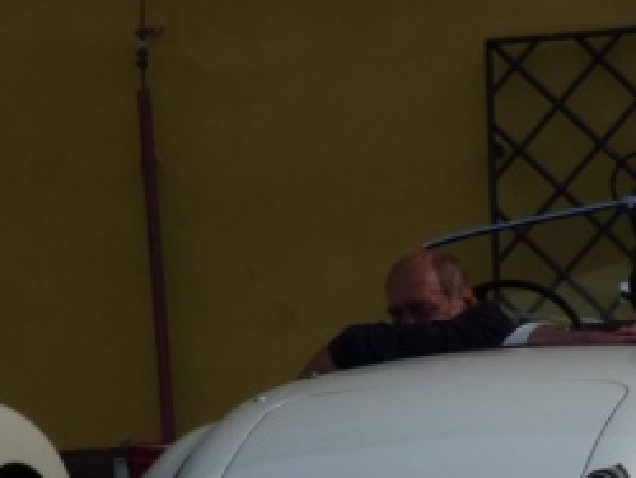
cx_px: 583
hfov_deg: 5.9
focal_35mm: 336
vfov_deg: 4.4
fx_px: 6179
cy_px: 474
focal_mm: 30.1
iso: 100
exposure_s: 1/1000
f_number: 5.4
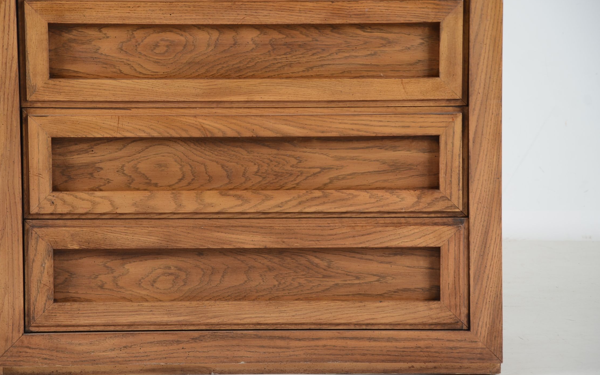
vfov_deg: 7.4
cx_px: 272
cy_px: 181
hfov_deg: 11.9
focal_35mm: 177
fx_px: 2887
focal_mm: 105
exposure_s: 1/80
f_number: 6.3
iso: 125
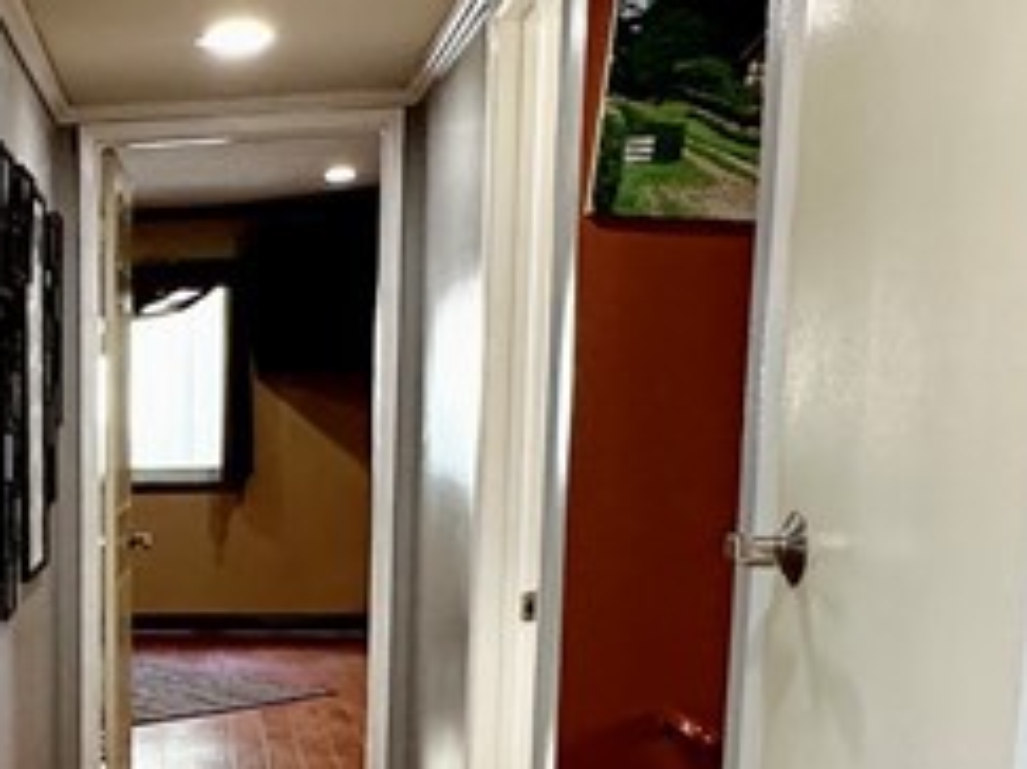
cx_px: -148
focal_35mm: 59
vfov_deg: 24.0
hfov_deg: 29.1
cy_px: 708
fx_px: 1750
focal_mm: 2.22
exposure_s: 1/120
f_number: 2.2
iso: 250
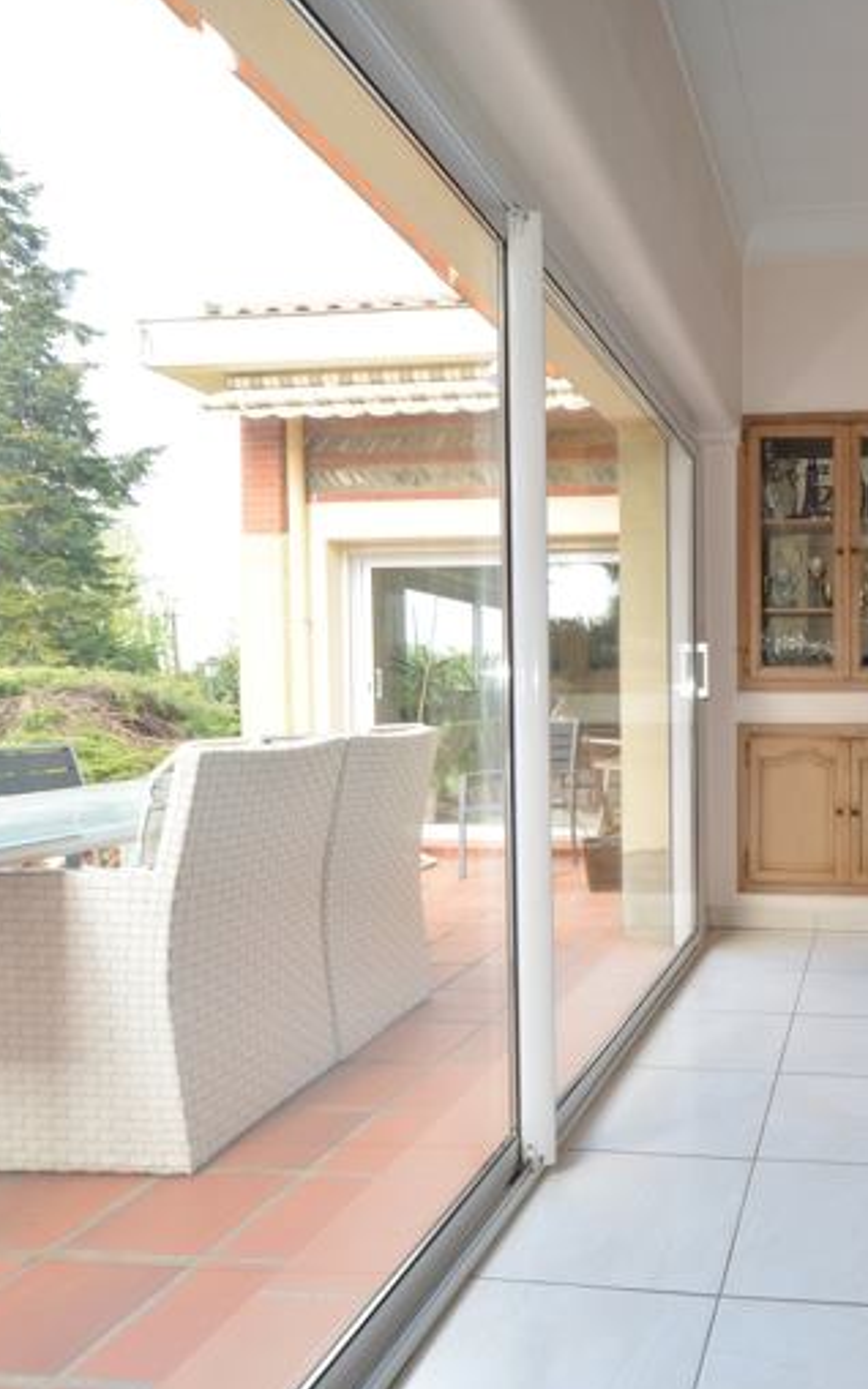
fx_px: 909
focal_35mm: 24
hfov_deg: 46.6
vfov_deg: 74.8
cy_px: 689
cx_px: 764
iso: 125
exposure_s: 1/10
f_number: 10
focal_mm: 10
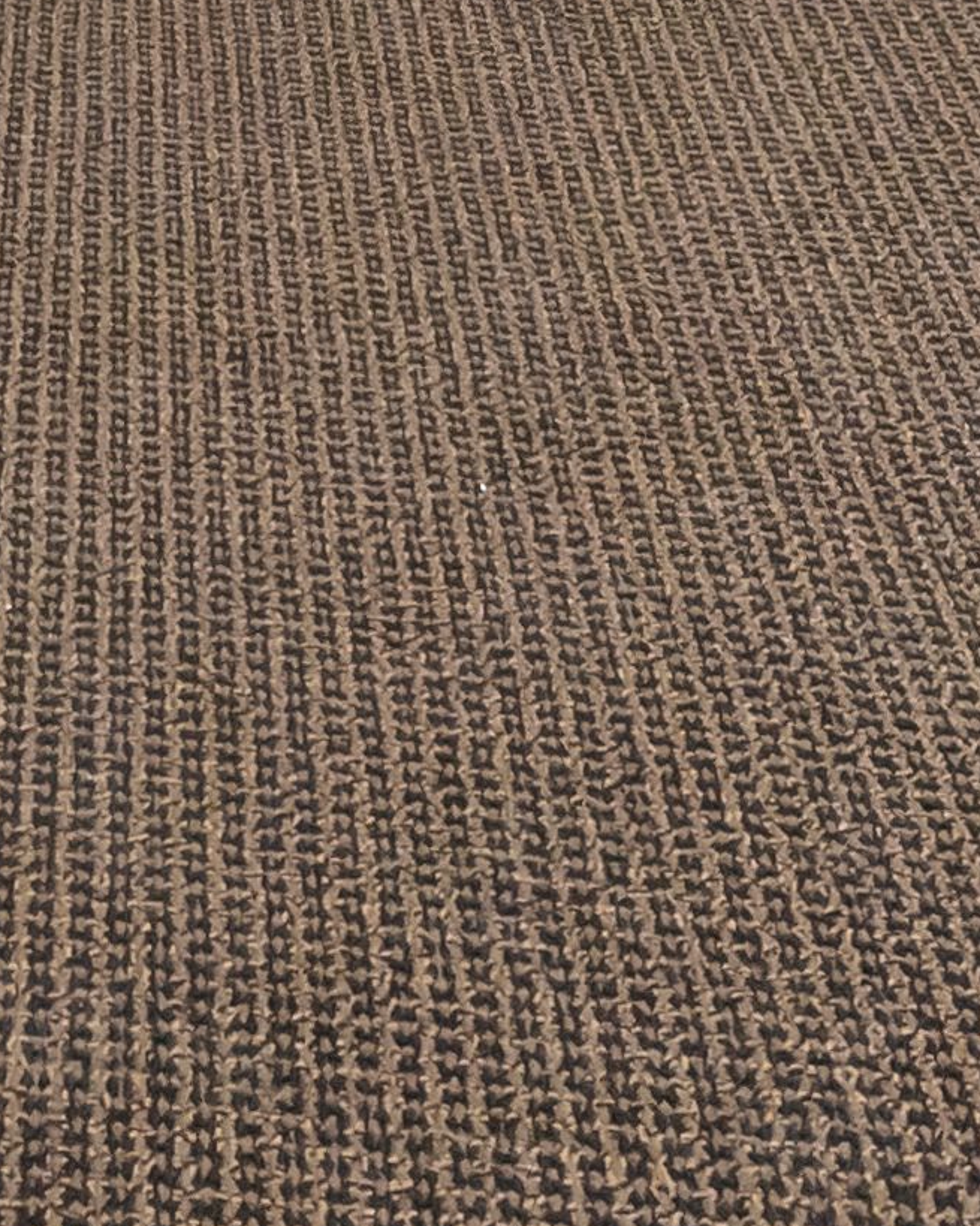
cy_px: -1440
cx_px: -280
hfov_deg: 15.2
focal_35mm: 97
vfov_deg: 14.9
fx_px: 3517
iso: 1600
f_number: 5.6
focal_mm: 14
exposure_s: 1/80
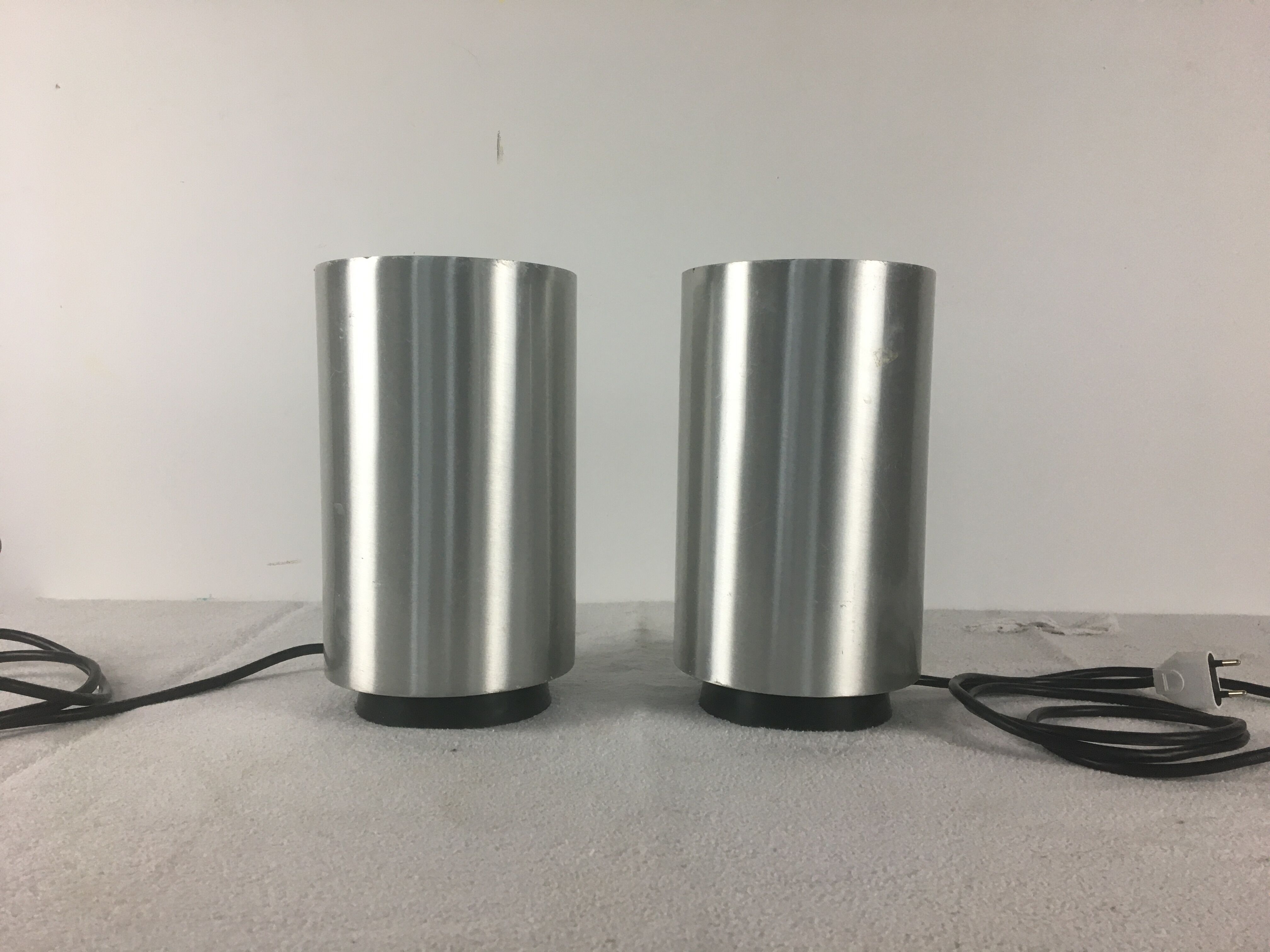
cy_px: 476
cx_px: 635
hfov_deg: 61.7
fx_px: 1064
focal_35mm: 29
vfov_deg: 48.2
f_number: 2.2
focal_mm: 4.15
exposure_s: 1/33
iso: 50
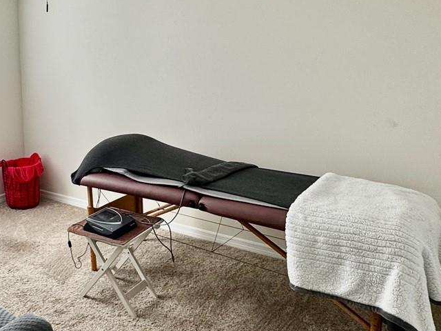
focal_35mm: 35
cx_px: 107
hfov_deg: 50.3
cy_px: 120
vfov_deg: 40.4
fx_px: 446
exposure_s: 1/120
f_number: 2.2
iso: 50
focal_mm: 2.22
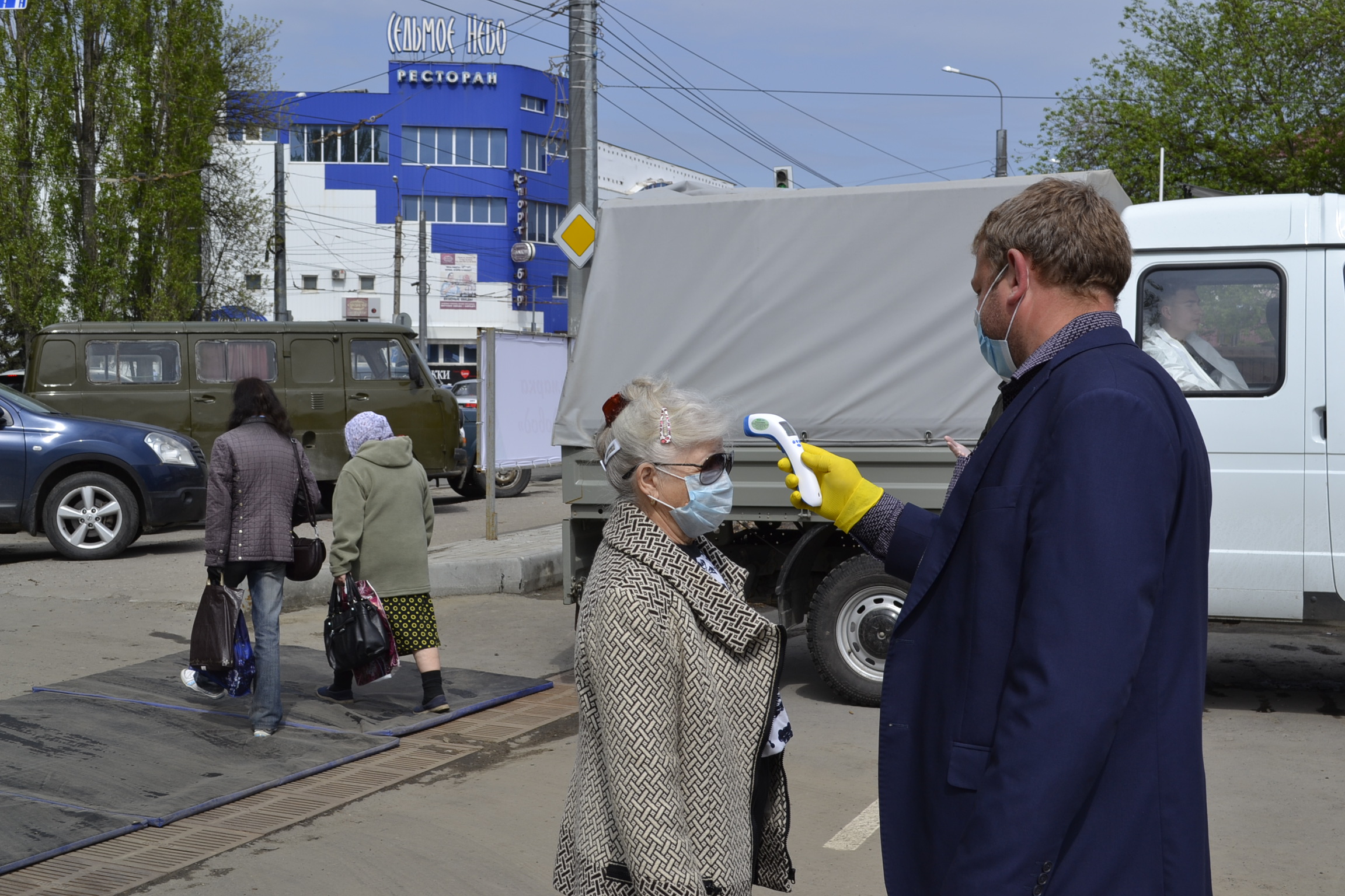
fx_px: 1793
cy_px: 448
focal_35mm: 48
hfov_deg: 41.1
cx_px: 672
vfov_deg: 28.1
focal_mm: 32
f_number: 8
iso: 100
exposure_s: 1/320
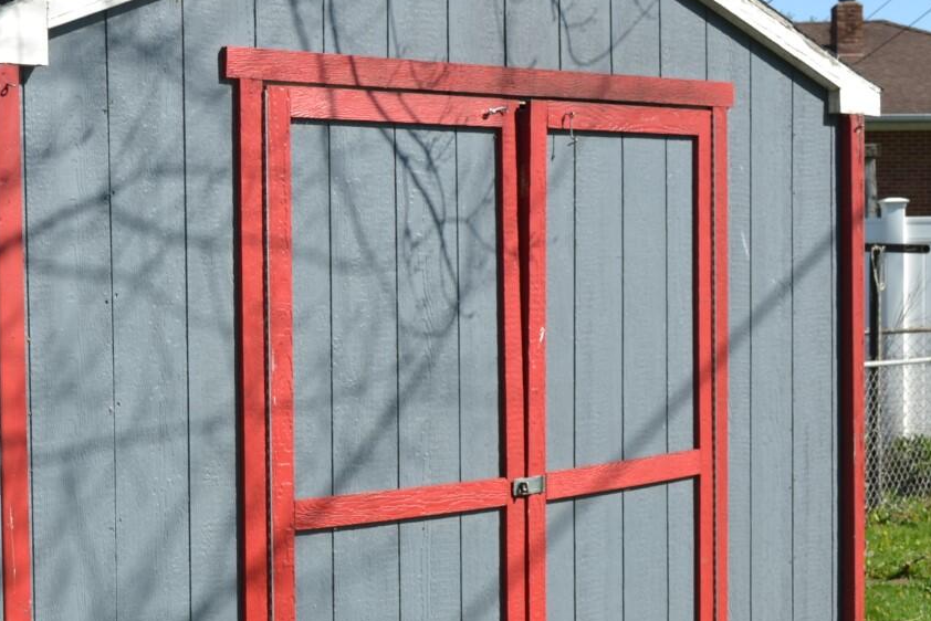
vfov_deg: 18.2
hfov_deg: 26.2
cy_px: 393
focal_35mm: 75
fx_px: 1940
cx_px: 124
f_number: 7.1
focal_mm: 26
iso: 100
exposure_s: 1/200
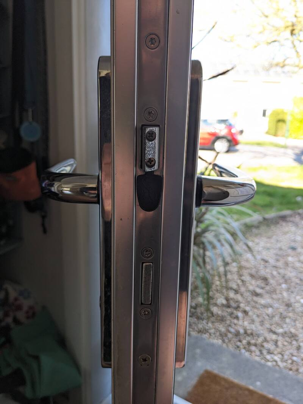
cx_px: 152
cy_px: 202
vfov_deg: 65.3
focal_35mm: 27
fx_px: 315
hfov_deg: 51.3
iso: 44
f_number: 1.73
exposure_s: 1/156
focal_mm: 4.38
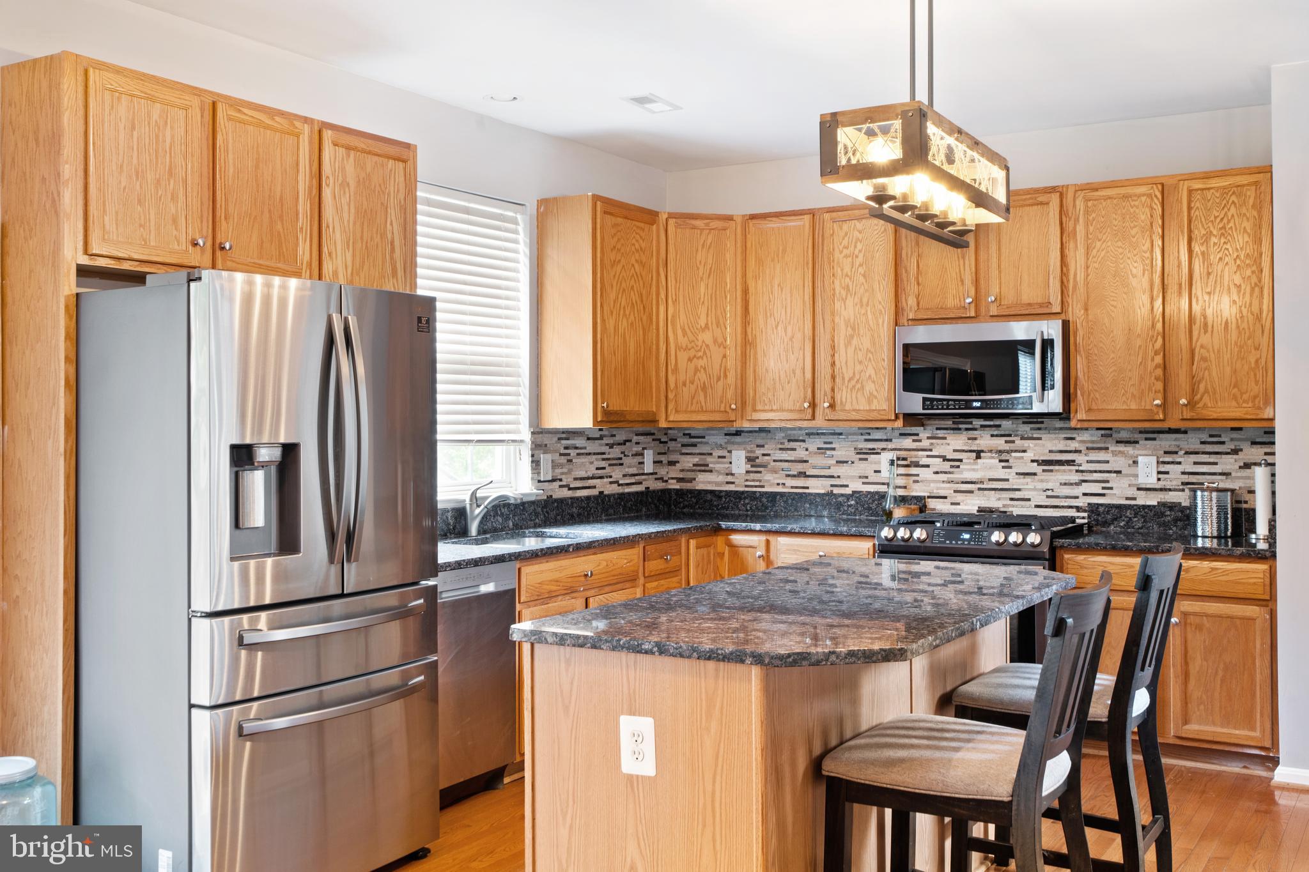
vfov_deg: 37.8
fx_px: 1272
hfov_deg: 54.4
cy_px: 436
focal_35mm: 35
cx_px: 654
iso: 320
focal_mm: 35
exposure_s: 1.3
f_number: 11
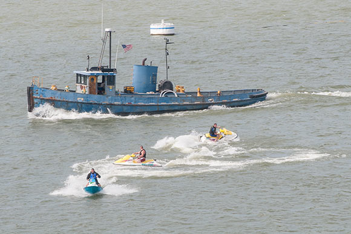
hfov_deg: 13.4
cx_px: 176
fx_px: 1492
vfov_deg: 9.0
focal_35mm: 153
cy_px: 117
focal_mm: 102
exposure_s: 1/250
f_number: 1.6
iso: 400
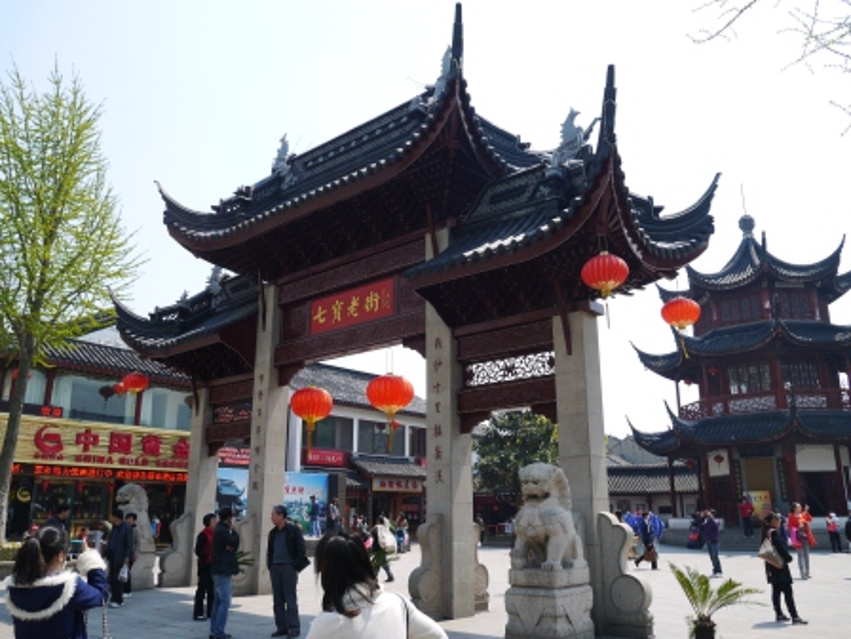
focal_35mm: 28
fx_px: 688
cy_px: 320
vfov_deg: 49.7
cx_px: 426
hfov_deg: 63.4
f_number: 6.3
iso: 160
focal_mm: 14
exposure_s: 1/400
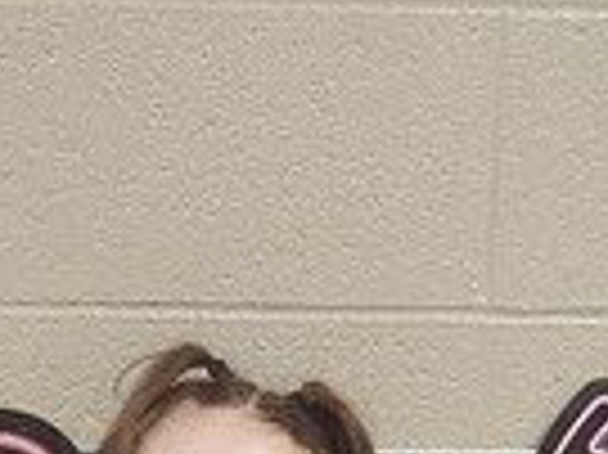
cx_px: 54
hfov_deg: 11.2
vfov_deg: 7.8
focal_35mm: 175
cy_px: 1119
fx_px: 3071
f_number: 1.8
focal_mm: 5.54
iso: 800
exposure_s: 1/120
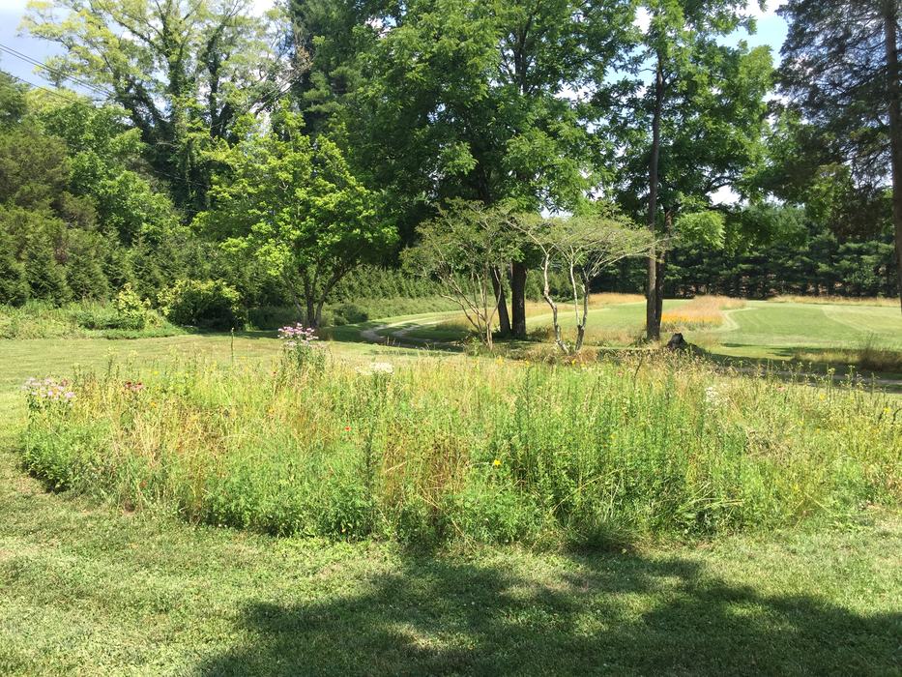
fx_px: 756
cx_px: 451
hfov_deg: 61.7
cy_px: 338
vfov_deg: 48.2
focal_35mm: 29
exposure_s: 1/670
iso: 32
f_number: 2.2
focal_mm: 4.15
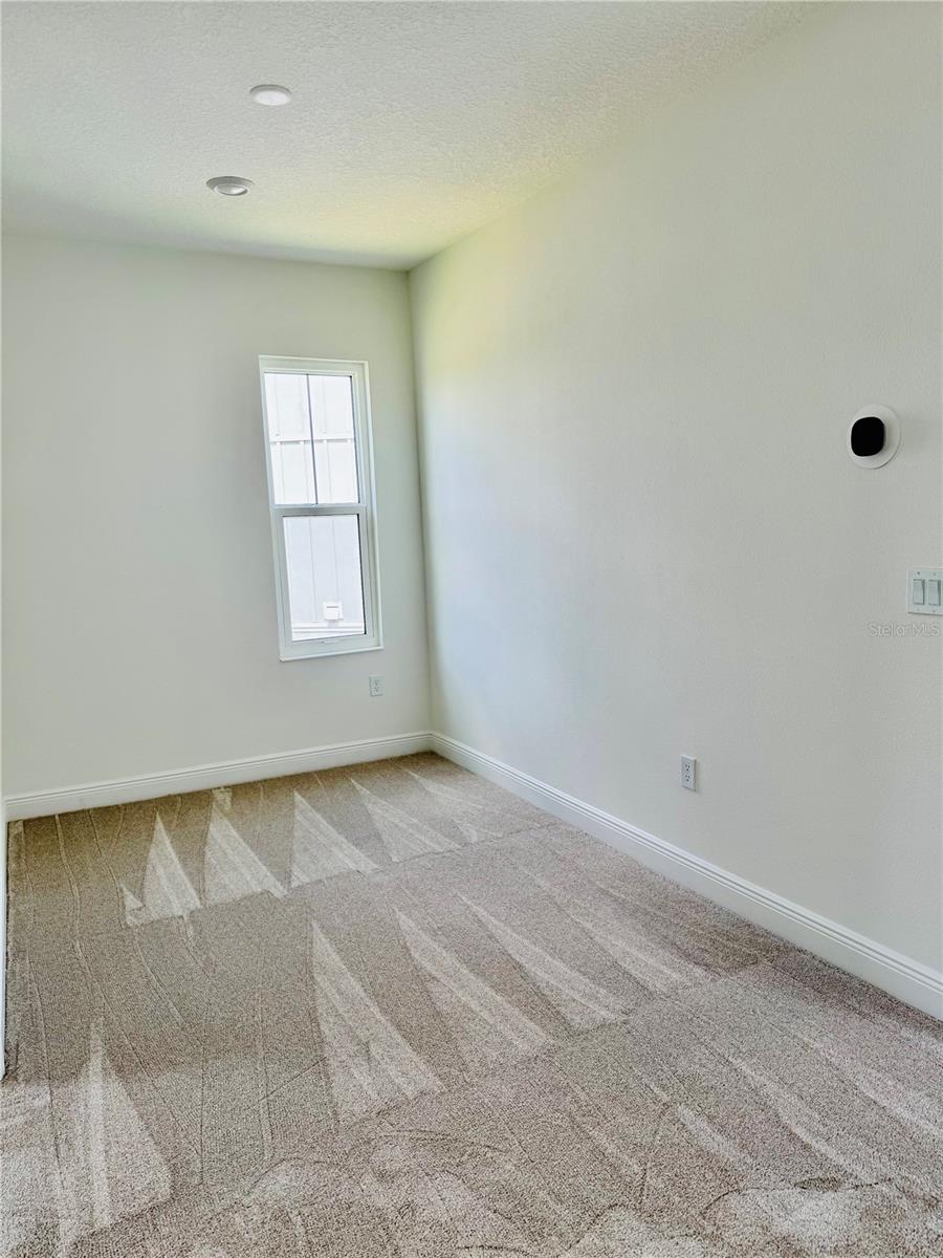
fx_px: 872
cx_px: 472
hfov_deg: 56.8
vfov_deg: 71.6
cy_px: 629
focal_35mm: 24
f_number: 1.78
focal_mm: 6.76
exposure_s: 1/202
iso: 80
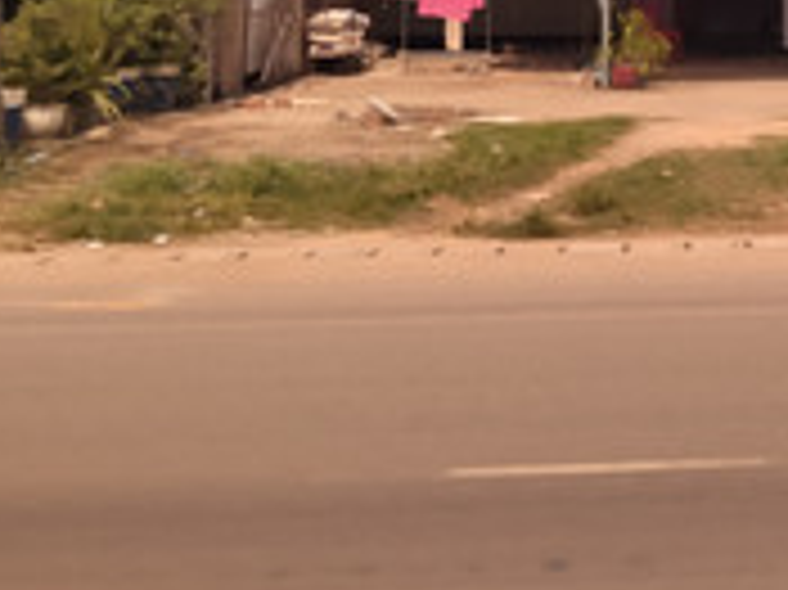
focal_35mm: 83
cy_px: -205
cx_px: 1018
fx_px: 1888
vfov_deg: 16.6
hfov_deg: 21.4
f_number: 1.8
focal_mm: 4.22
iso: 50
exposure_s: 1/339
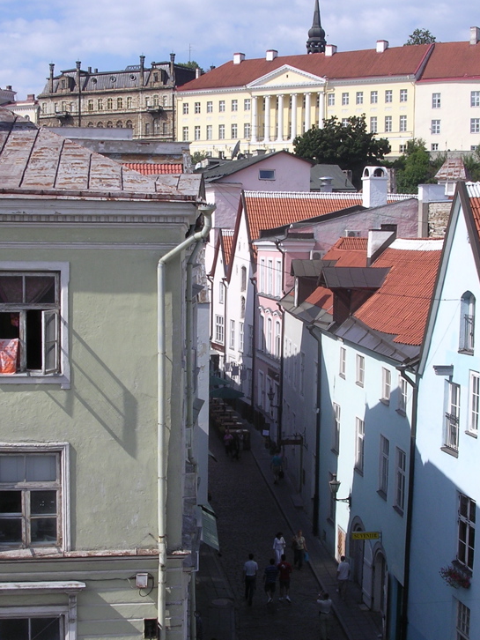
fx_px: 1053
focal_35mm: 57
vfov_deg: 33.7
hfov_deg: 25.7
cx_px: 220
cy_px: 352
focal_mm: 7.1
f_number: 6.1
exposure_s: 1/292
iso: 100
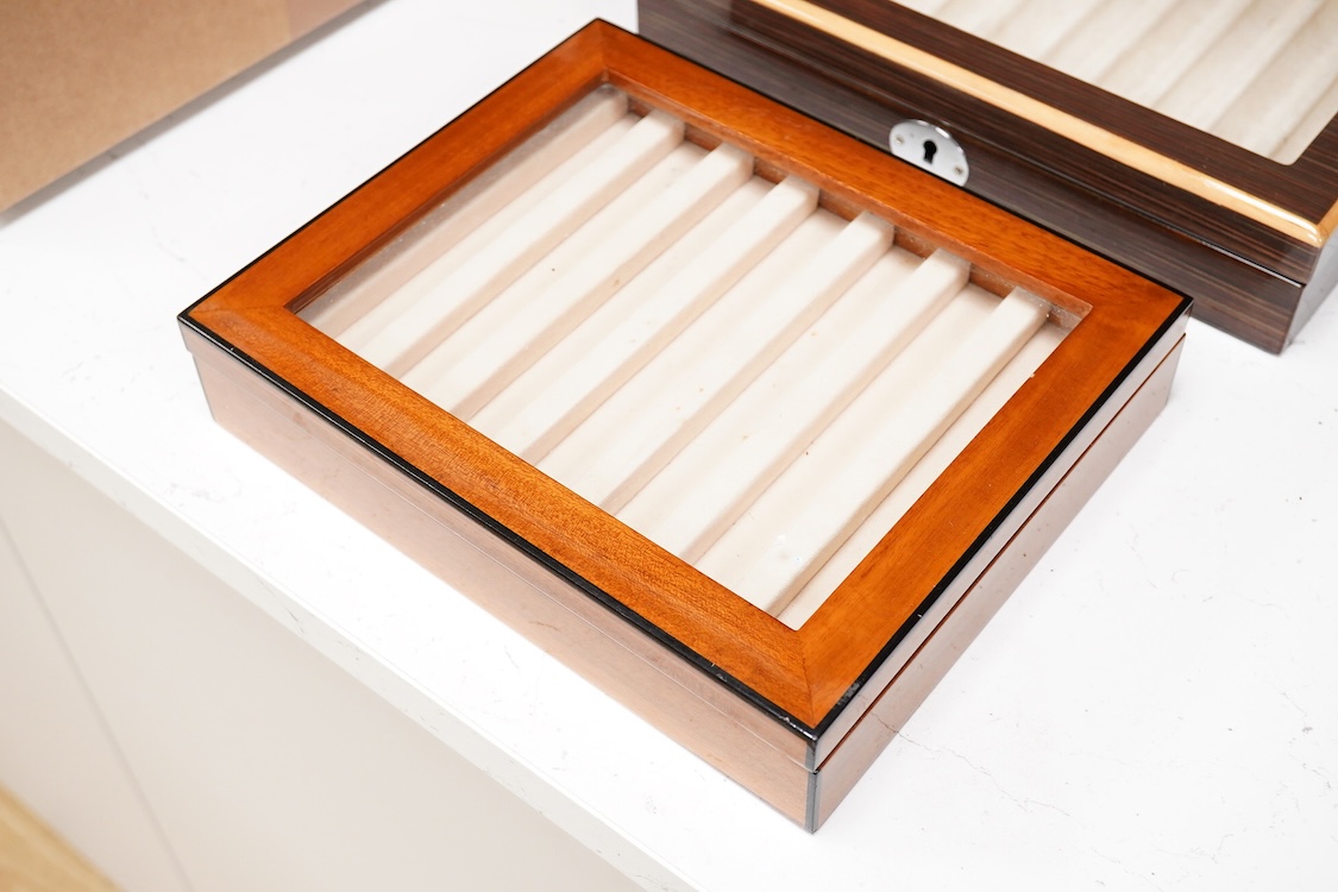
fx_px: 1672
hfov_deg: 43.6
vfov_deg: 29.9
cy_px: 446
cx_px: 669
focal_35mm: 45
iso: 2500
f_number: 9
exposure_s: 1/100
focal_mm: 30
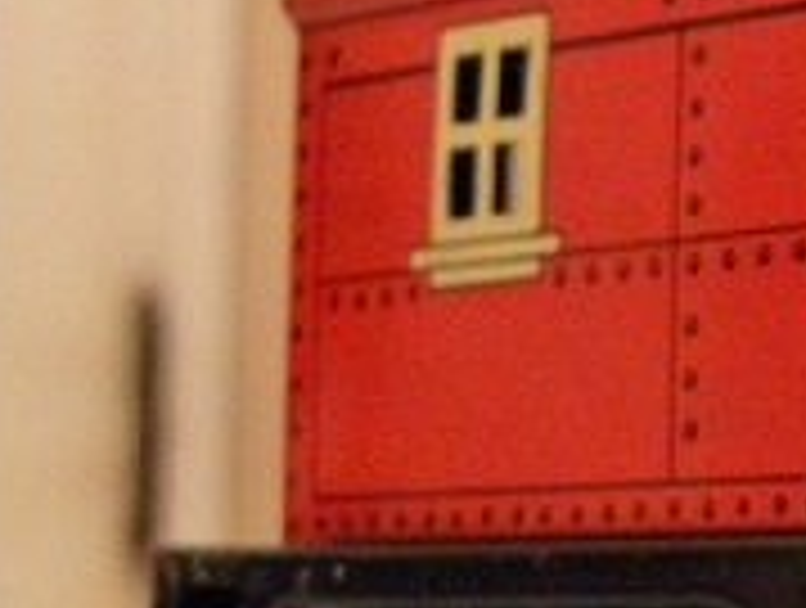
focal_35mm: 156
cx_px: 1635
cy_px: 522
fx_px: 3640
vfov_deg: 9.5
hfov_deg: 11.4
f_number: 2.7
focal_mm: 7.5
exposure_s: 1/12.1
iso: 400
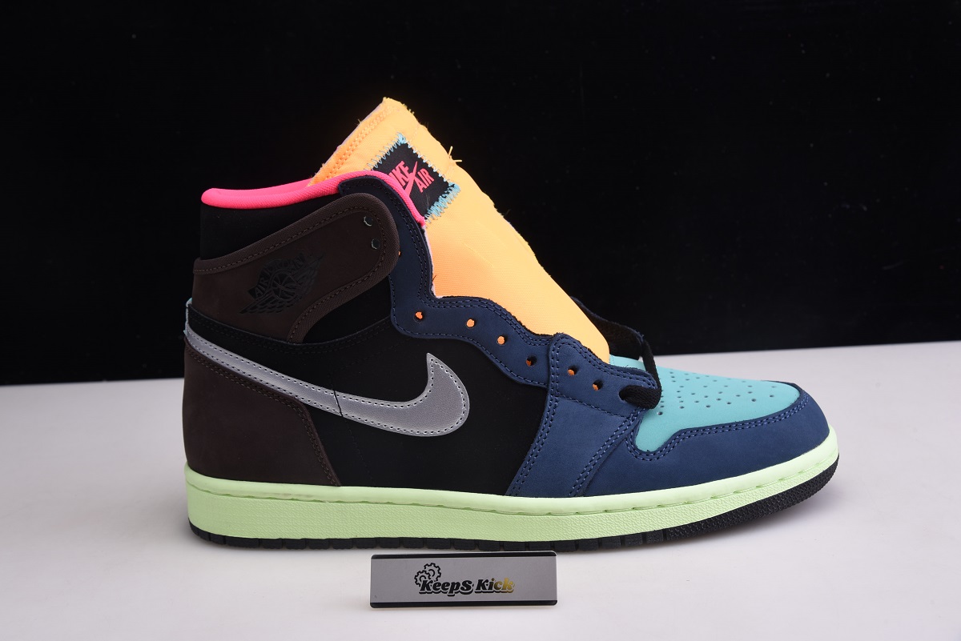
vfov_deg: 23.4
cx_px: 480
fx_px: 1549
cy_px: 320
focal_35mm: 58
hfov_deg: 34.5
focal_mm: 58
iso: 100
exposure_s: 1/125
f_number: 13
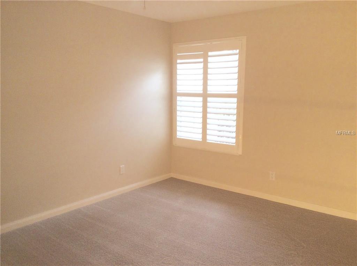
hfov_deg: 56.9
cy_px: 133
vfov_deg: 44.0
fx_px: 329
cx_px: 178
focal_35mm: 32
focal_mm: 3.3
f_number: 2.4
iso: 50
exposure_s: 1/60
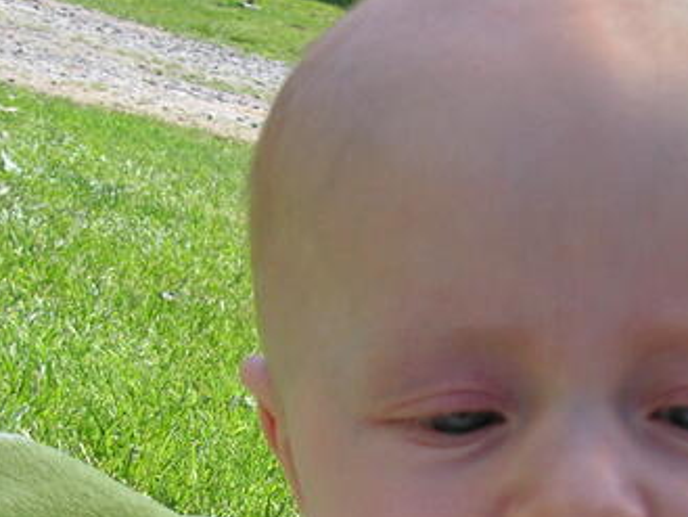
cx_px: 418
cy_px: 571
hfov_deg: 21.7
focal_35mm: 90
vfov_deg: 16.0
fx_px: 1789
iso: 50
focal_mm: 6.1
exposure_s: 1/750
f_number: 2.8
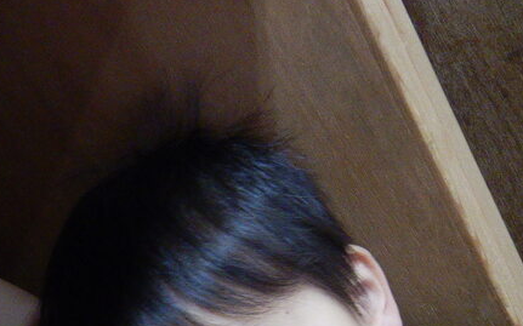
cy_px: 371
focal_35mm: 59
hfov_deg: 34.3
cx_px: 181
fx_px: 841
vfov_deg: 20.8
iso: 200
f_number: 2.8
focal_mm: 4.3
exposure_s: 1/30
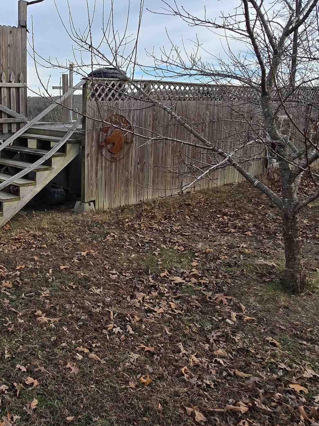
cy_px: 147
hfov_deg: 43.1
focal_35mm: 30
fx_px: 369
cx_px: 37
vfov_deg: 58.8
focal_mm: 2.2
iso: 50
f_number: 2.2
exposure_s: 1/655
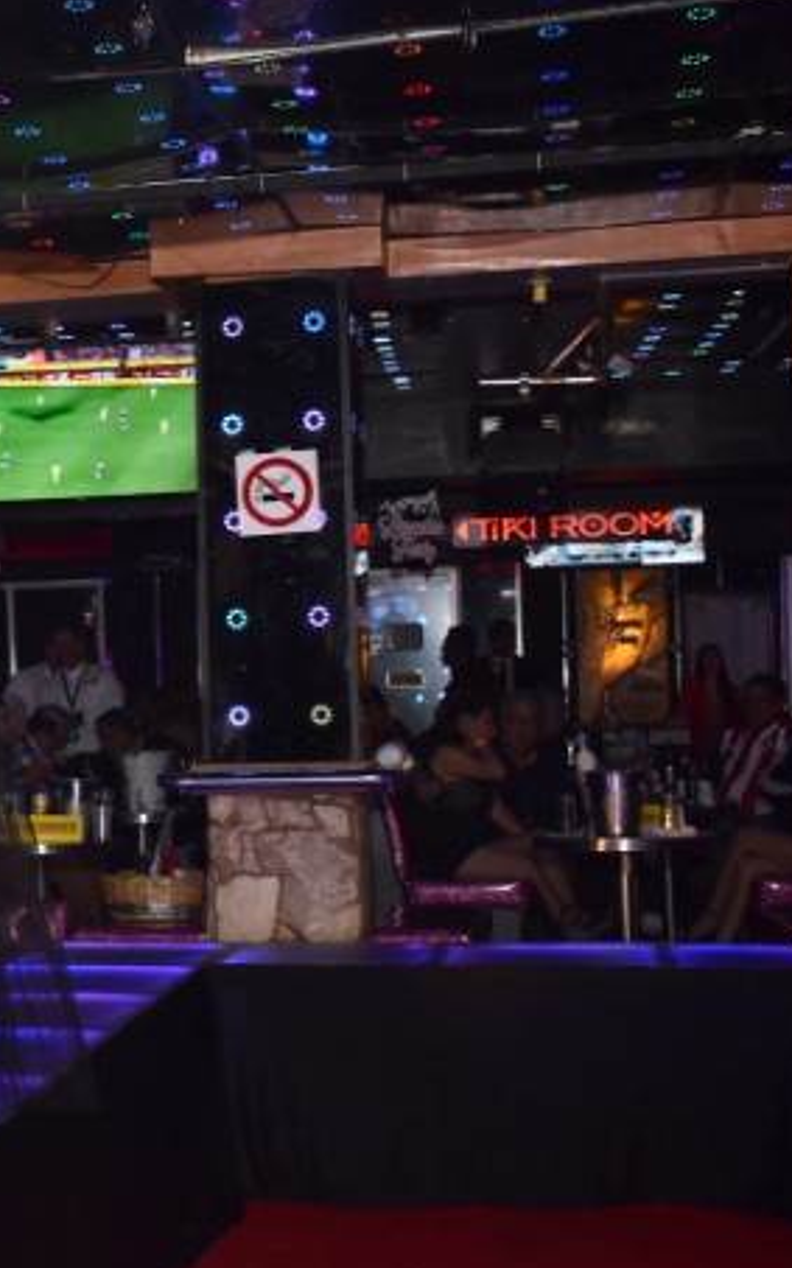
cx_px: -162
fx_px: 2204
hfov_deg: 19.2
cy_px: 640
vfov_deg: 32.1
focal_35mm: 64
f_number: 4.5
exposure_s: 1/125
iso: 800
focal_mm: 27
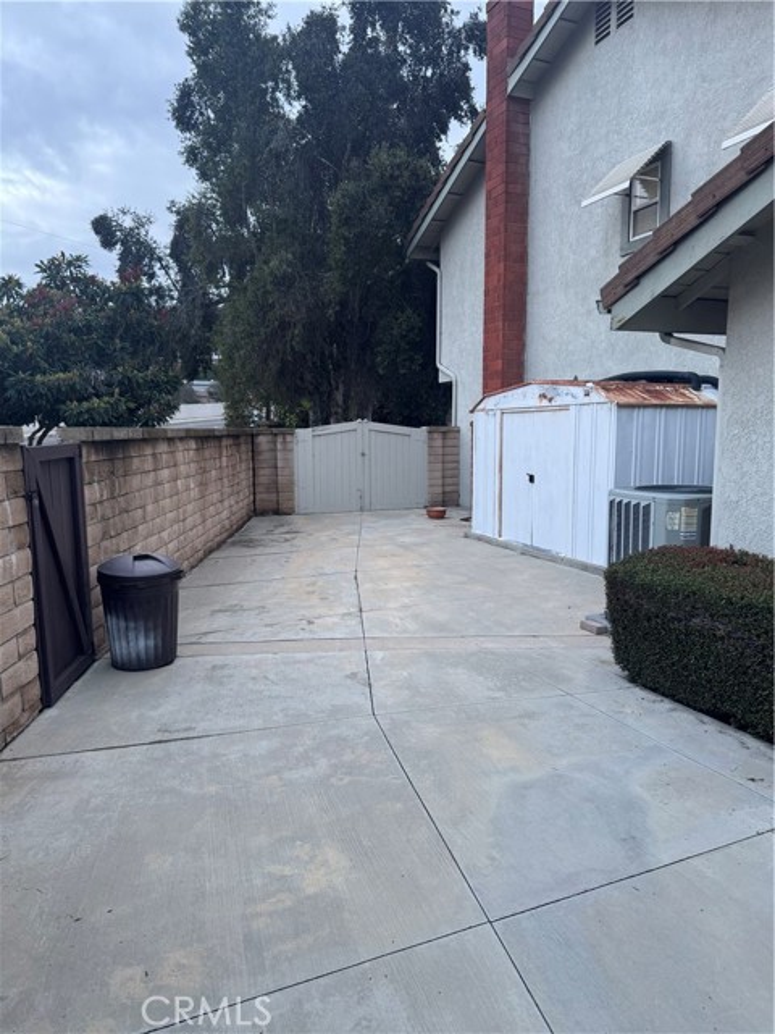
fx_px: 716
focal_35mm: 24
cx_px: 388
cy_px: 517
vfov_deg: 71.6
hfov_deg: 56.8
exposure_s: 1/60
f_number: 1.78
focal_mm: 6.76
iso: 125
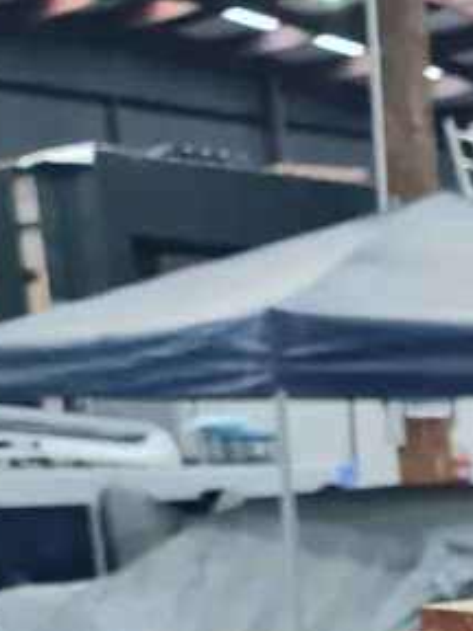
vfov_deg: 19.5
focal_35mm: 89
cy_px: 909
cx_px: 738
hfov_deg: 15.2
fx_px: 1621
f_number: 1.8
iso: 250
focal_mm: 7
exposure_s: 1/100
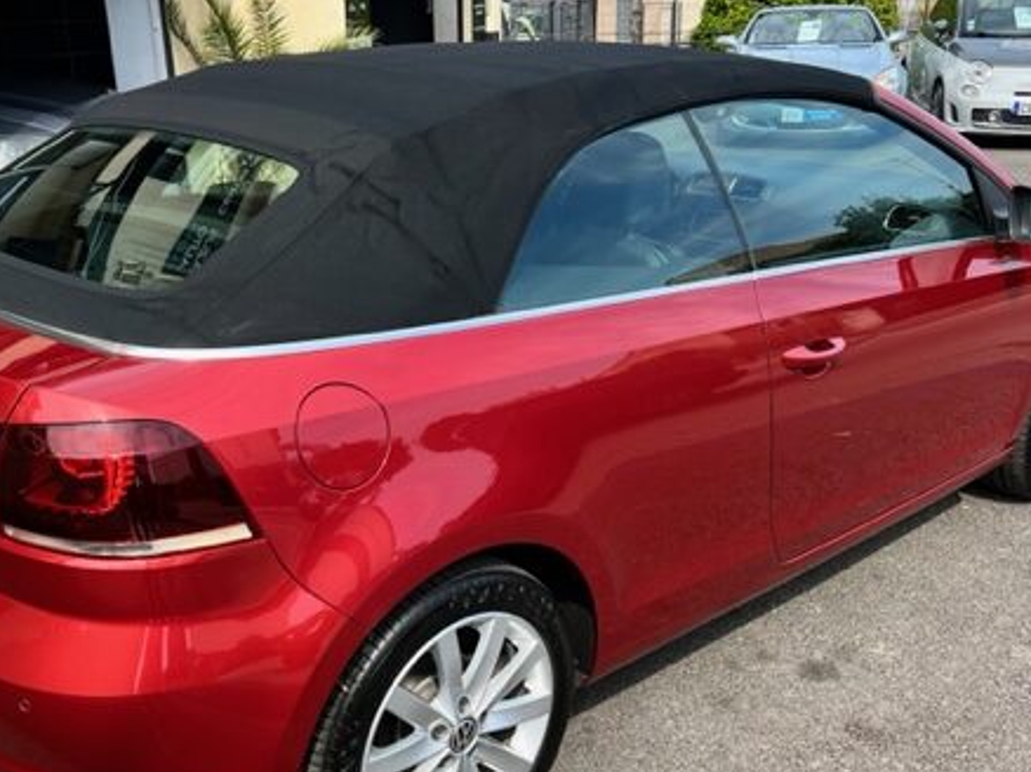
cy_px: 487
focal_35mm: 38
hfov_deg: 48.8
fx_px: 1131
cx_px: 428
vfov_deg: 37.4
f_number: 1.5
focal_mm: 5.7
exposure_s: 1/1344
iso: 50
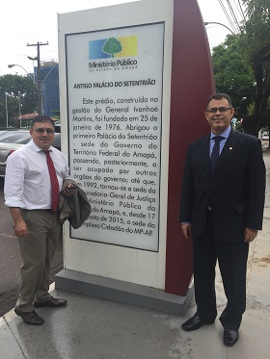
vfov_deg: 61.6
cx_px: 135
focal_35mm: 29
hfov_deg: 48.3
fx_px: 301
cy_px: 180
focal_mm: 4.15
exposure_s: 1/746
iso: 32
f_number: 2.2
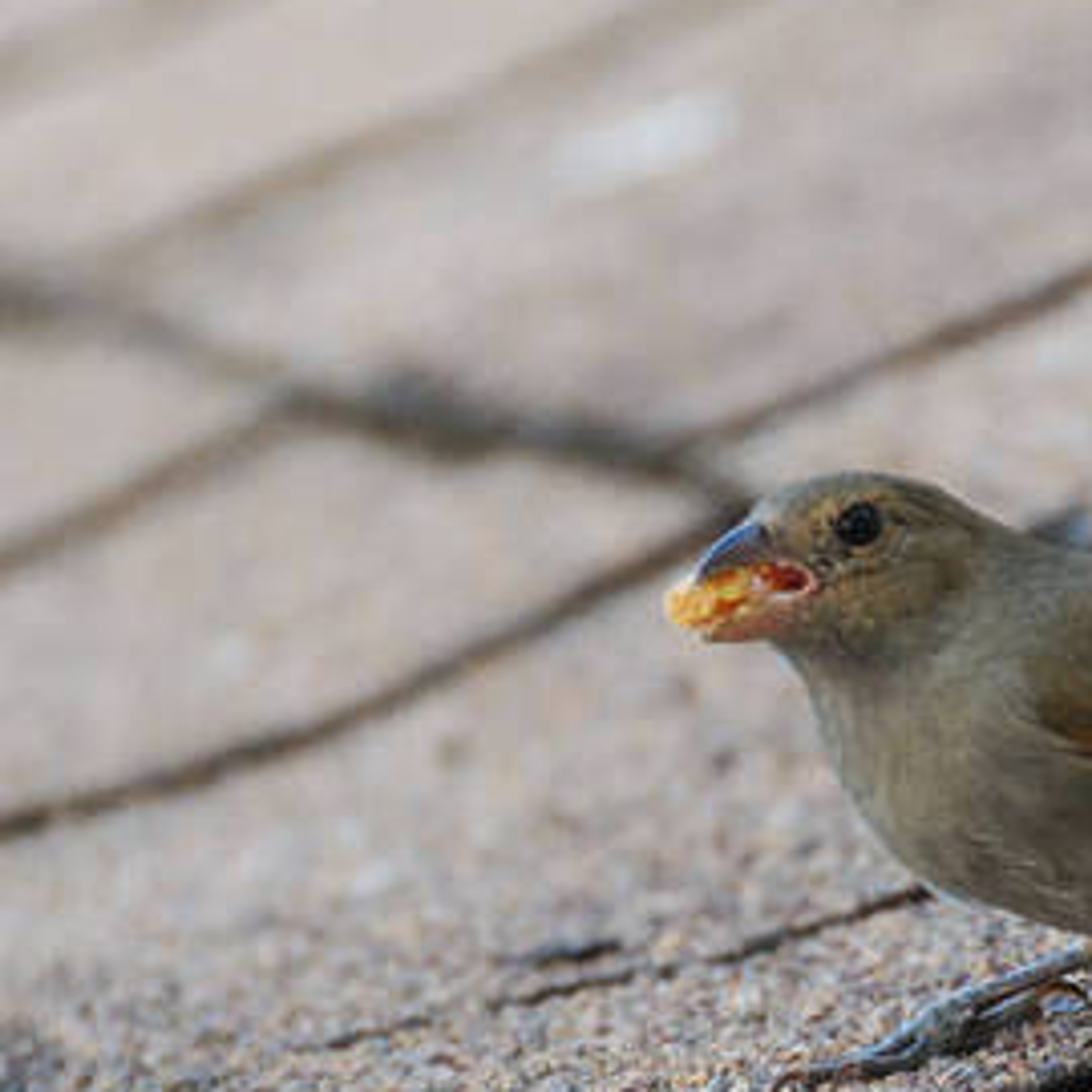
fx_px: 23591
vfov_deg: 2.7
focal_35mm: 661
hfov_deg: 2.7
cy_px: 760
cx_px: 930
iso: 1000
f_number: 5.6
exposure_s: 1/400
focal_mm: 200
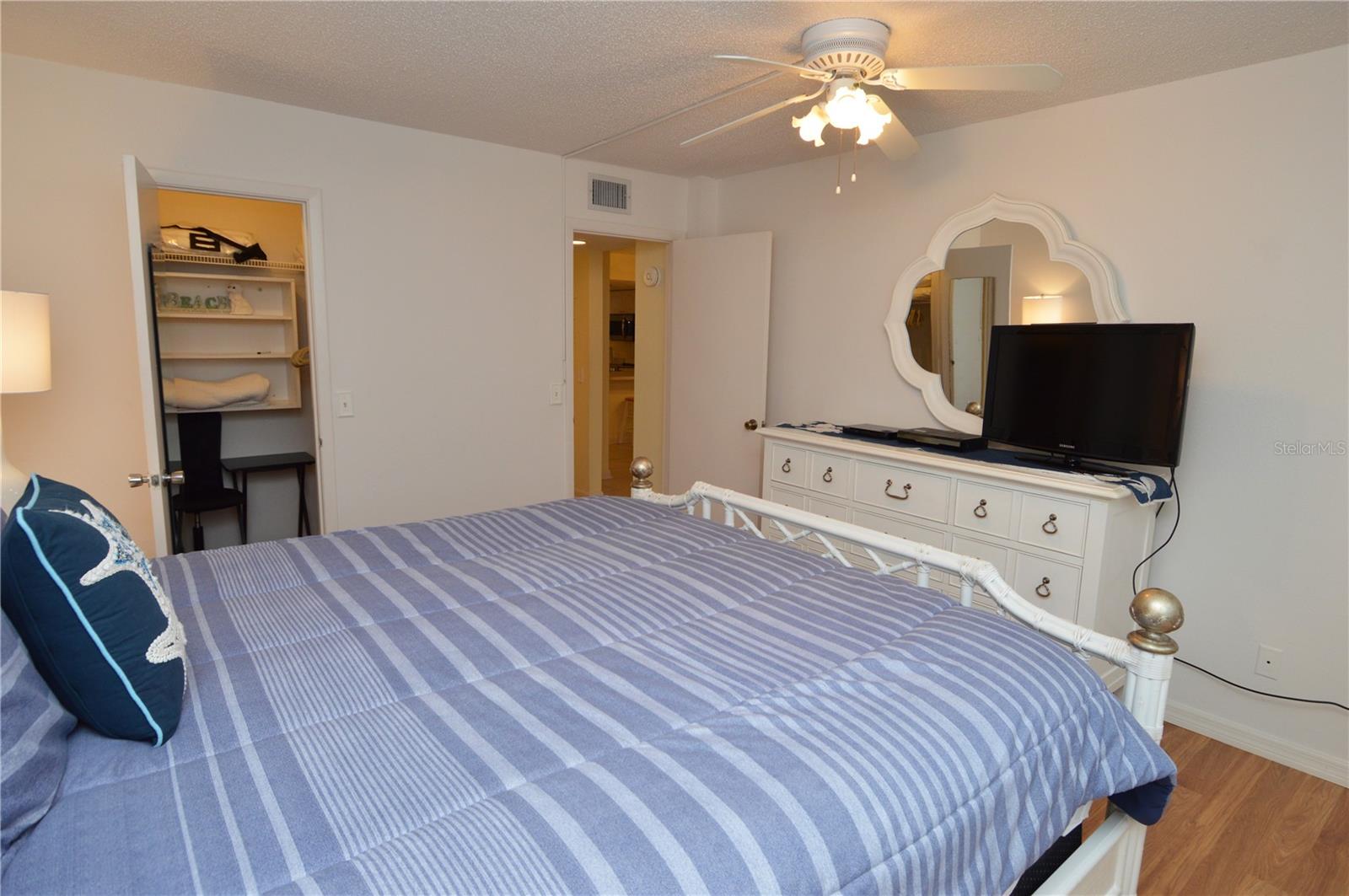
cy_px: 448
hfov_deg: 90.1
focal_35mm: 18
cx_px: 674
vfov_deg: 67.3
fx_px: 674
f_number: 5
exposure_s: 1/100
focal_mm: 12
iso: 400
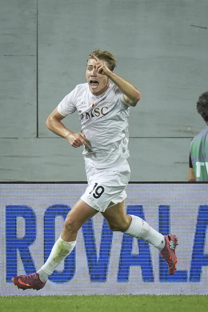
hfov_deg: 3.4
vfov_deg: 5.2
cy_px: 156
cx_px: 104
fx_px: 3466
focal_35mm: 400
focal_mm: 400
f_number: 3.2
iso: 2000
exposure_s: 1/1250
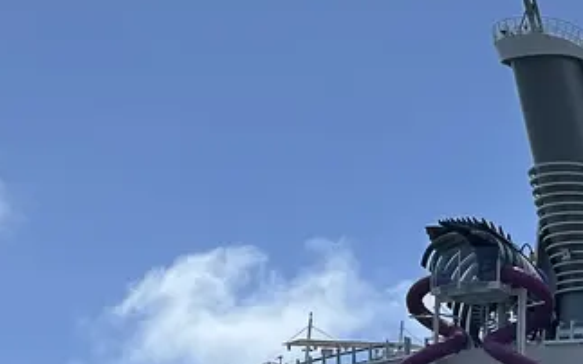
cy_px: 620
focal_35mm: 189
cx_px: 859
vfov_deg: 6.8
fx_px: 3003
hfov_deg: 10.7
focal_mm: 6.86
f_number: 1.78
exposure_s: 1/5263
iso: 64
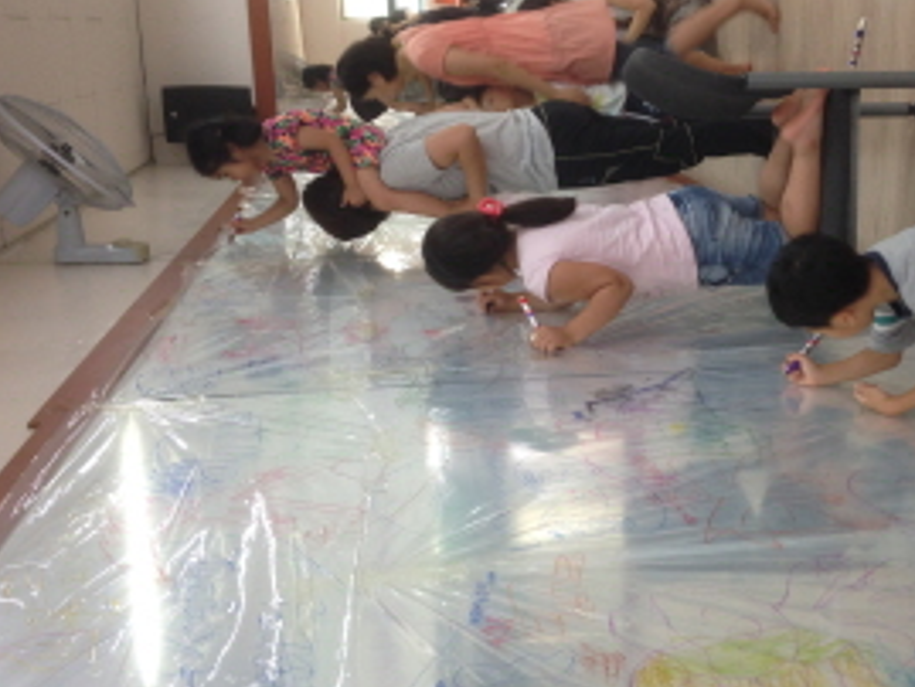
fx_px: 1296
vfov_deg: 29.7
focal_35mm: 49
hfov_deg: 38.3
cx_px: 636
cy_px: 337
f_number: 2.4
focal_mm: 4.12
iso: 64
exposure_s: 1/20
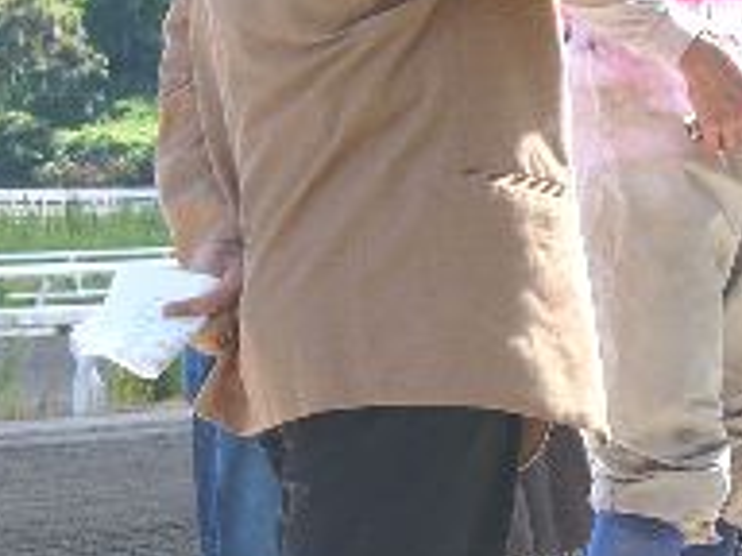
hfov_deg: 6.0
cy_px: -12
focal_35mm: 327
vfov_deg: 4.5
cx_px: 653
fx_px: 7009
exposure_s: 1/250
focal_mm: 16.2
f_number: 4
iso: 50
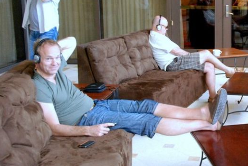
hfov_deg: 28.0
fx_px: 476
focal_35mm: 69
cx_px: 229
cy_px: 64
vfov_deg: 19.8
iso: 1600
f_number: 5.6
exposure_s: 1/60
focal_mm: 24
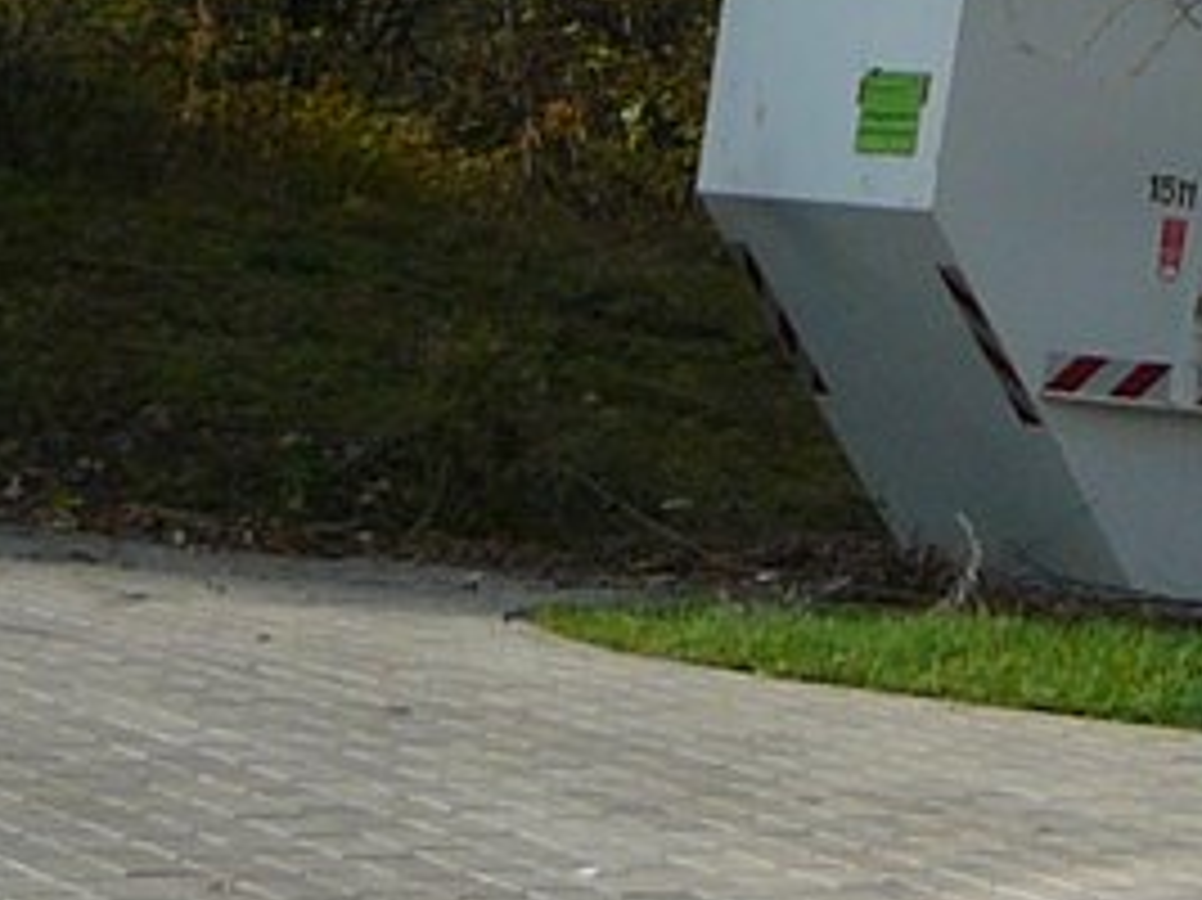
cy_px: -716
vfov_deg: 8.5
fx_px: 5831
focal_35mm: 168
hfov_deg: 11.1
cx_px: 2071
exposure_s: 1/400
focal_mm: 5.2
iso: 80
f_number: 5
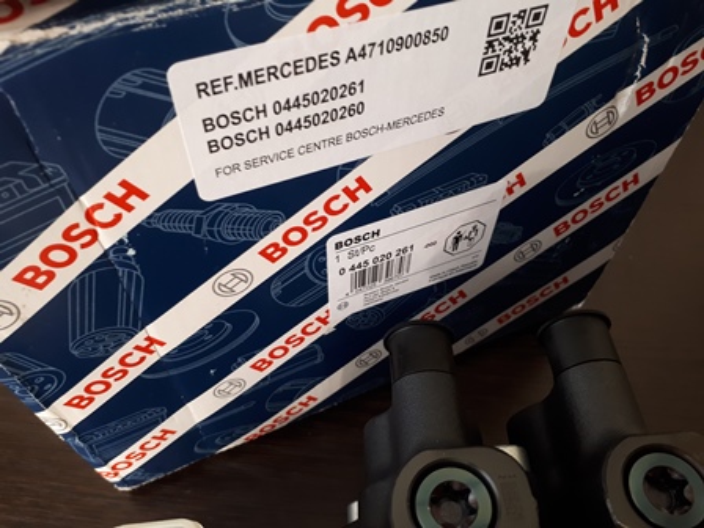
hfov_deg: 65.3
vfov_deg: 51.4
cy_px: 264
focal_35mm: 27
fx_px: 549
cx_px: 352
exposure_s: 1/33
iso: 100
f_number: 1.9
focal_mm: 3.6
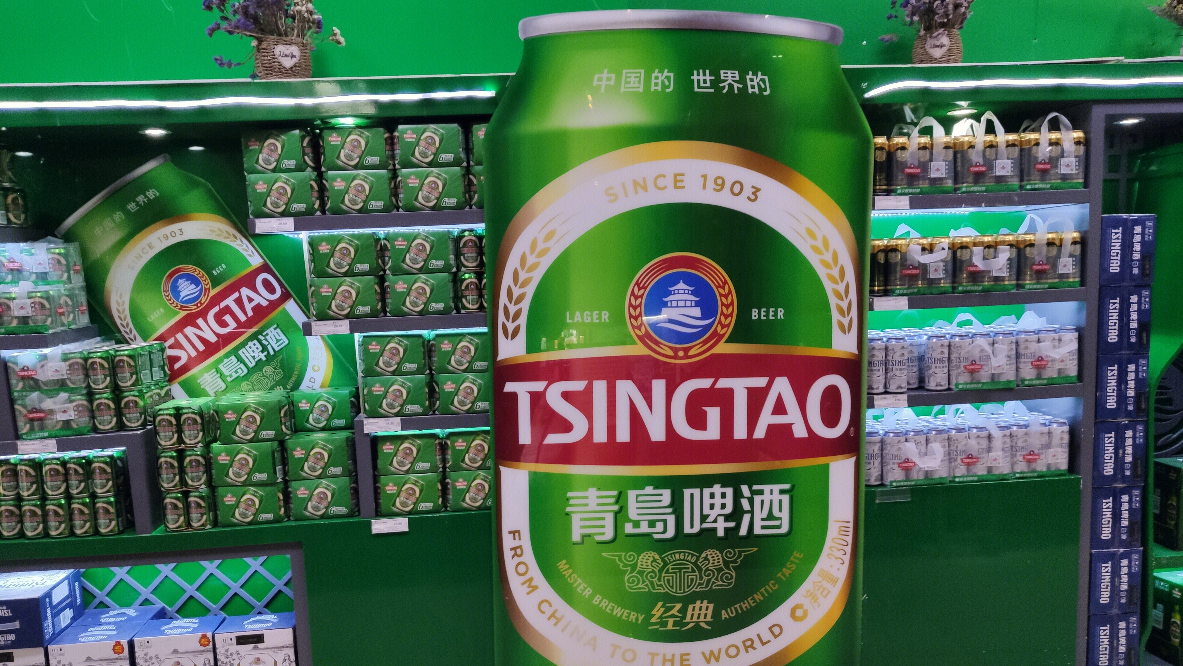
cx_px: 582
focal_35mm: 29
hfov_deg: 66.1
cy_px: 391
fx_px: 910
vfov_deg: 40.1
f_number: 1.75
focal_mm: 4.75
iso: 174
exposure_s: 1/50
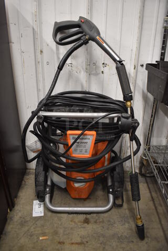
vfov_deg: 67.4
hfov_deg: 48.0
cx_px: 84
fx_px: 189
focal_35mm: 27
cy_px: 126
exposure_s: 1/125
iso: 2000
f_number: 3.5
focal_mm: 18
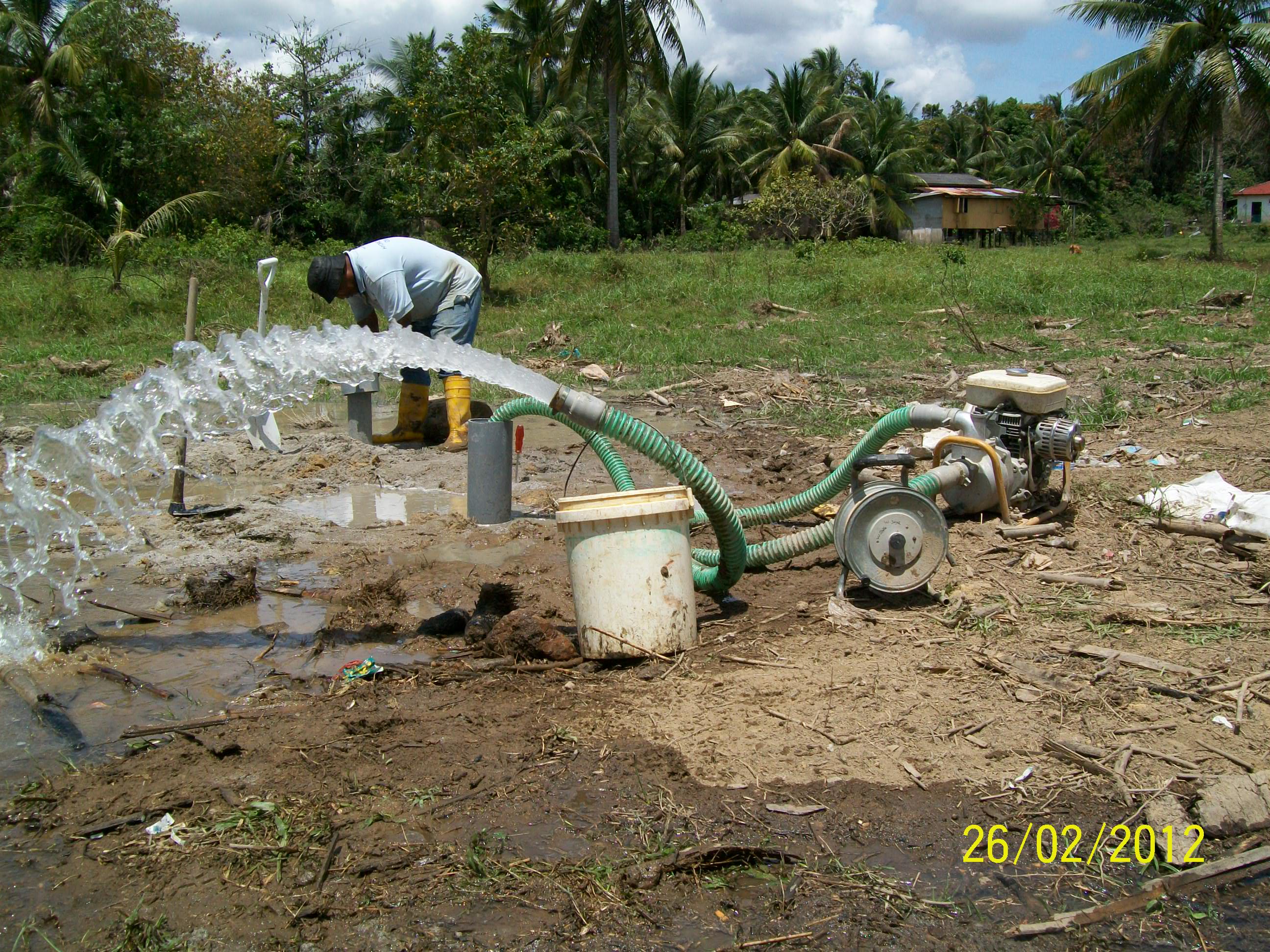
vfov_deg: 41.8
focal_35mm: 34
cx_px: 635
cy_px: 476
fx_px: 1247
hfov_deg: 54.0
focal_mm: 6.1
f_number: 4.9
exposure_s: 1/640
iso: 64
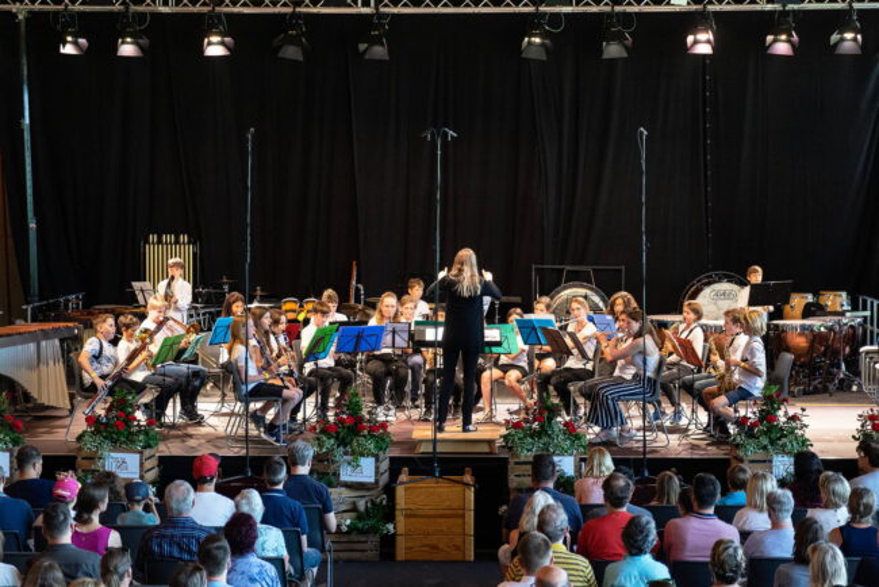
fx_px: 1710
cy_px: 294
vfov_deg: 19.5
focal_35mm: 70
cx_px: 440
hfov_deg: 28.8
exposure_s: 1/160
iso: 3200
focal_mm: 70
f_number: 4
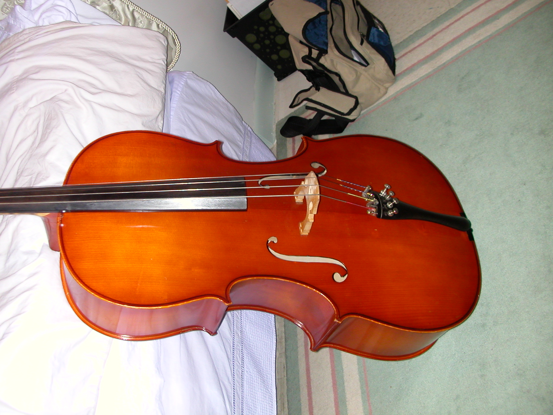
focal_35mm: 37
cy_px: 208
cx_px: 276
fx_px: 591
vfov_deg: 38.7
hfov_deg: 50.1
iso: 100
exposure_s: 1/59.9
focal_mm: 5.6
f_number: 2.7
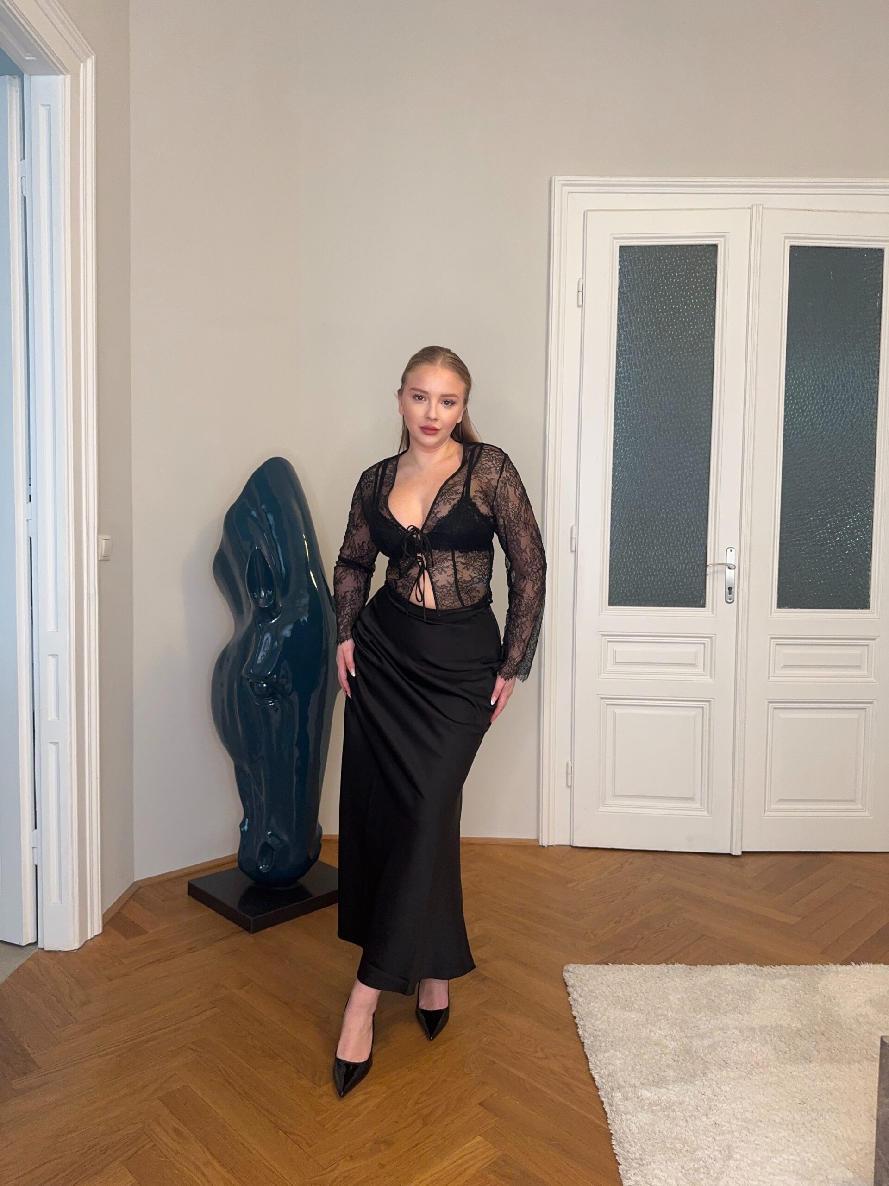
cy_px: 593
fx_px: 822
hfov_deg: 56.8
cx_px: 444
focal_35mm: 24
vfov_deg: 71.6
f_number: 1.78
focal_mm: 6.76
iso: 200
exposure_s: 1/88
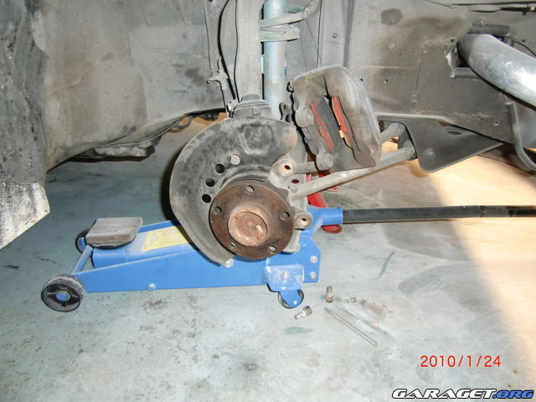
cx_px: 268
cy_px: 201
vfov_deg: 56.8
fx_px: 372
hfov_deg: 71.6
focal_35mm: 24
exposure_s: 1/25
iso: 400
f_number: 3.2
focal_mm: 4.3
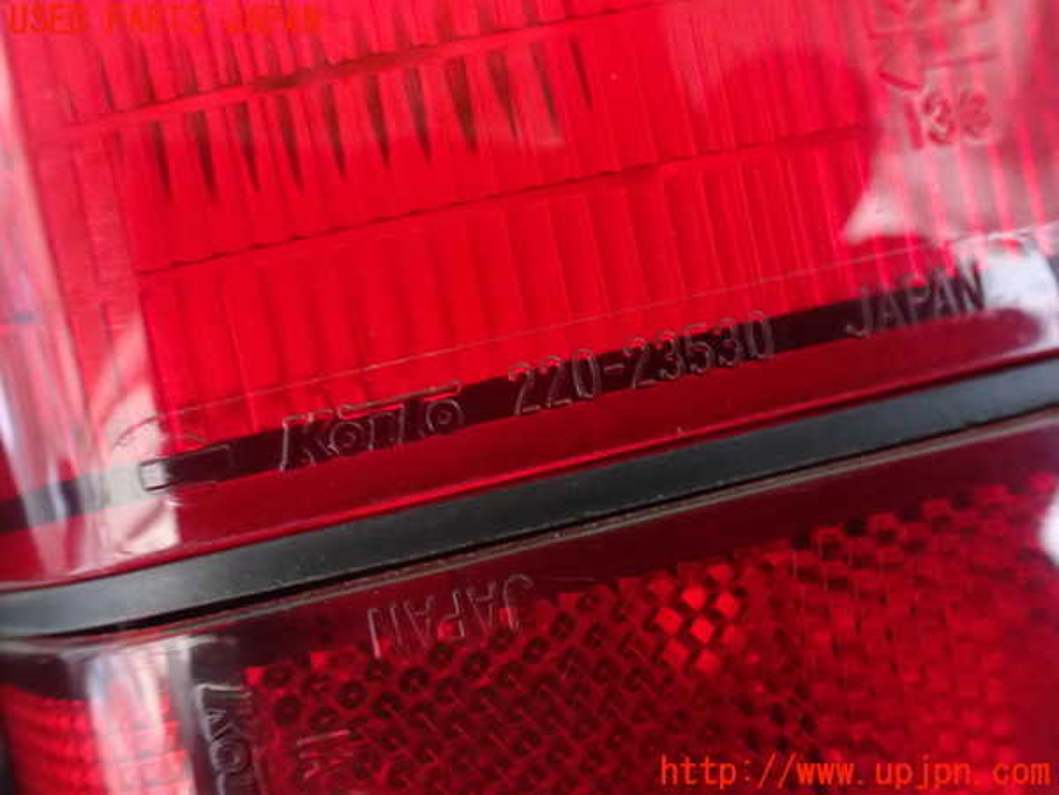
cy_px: 398
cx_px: 530
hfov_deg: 60.0
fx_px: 918
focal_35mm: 30
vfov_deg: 46.8
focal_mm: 5.4
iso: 1250
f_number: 2.3
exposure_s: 1/30
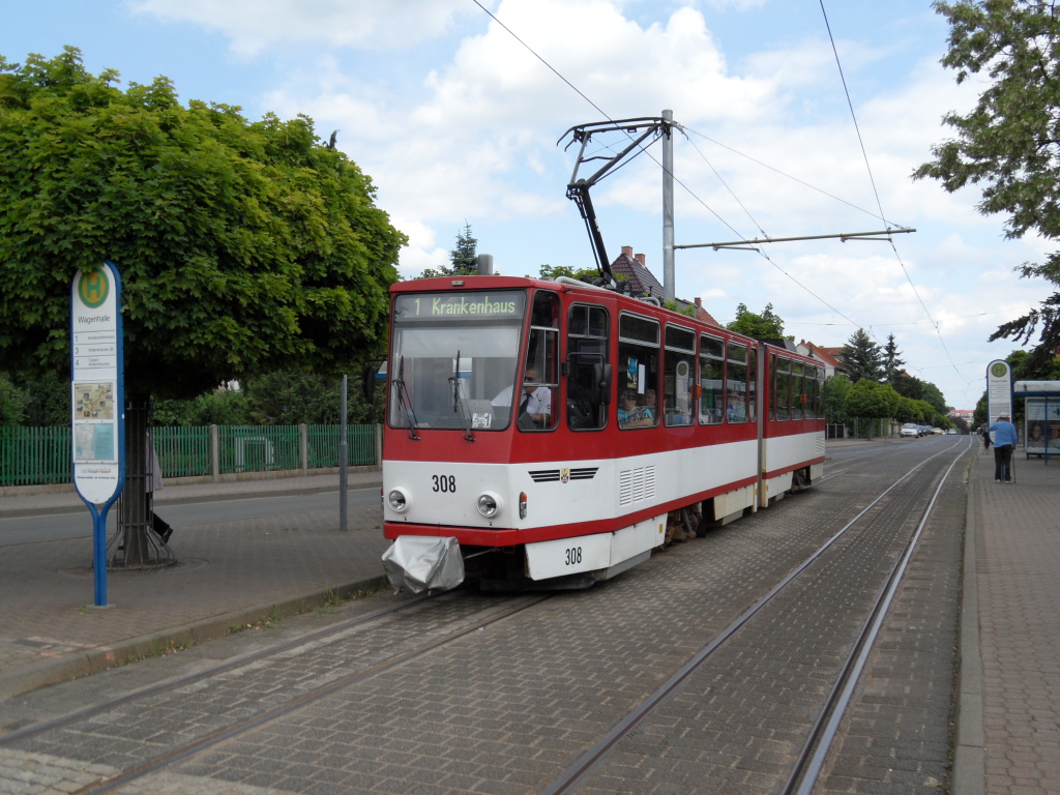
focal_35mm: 32
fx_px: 980
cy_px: 398
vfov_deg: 44.2
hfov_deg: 56.8
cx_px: 530
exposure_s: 1/500
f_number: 3.4
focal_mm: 5.3
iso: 80
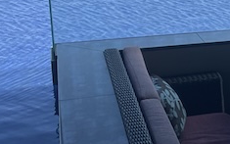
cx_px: 278
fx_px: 589
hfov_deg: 20.6
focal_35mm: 94
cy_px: 33
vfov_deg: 13.9
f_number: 1.6
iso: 32
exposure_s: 1/2506
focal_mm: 4.2
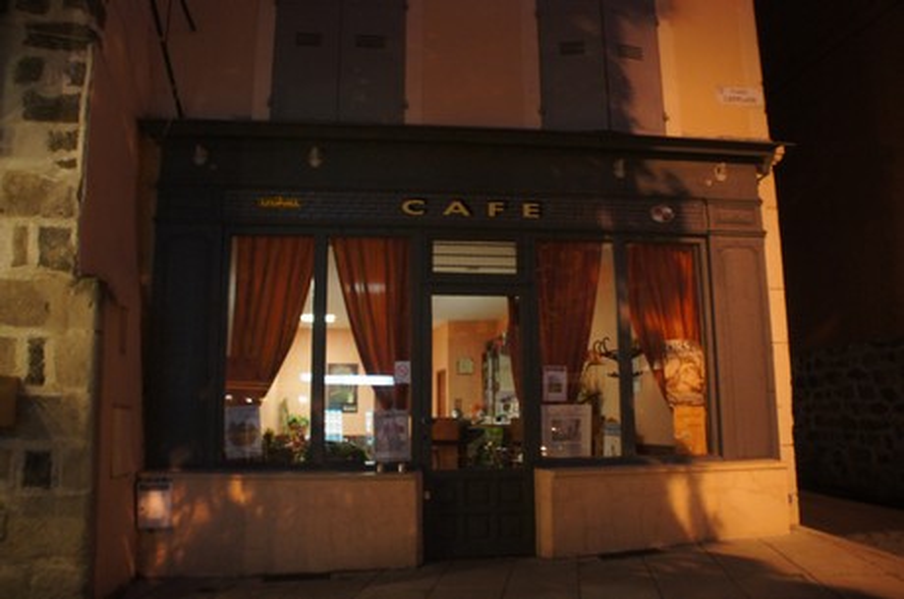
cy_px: 300
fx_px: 677
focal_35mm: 27
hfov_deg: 67.5
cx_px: 452
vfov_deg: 47.8
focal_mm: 18
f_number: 3.5
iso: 1600
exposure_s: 1/15
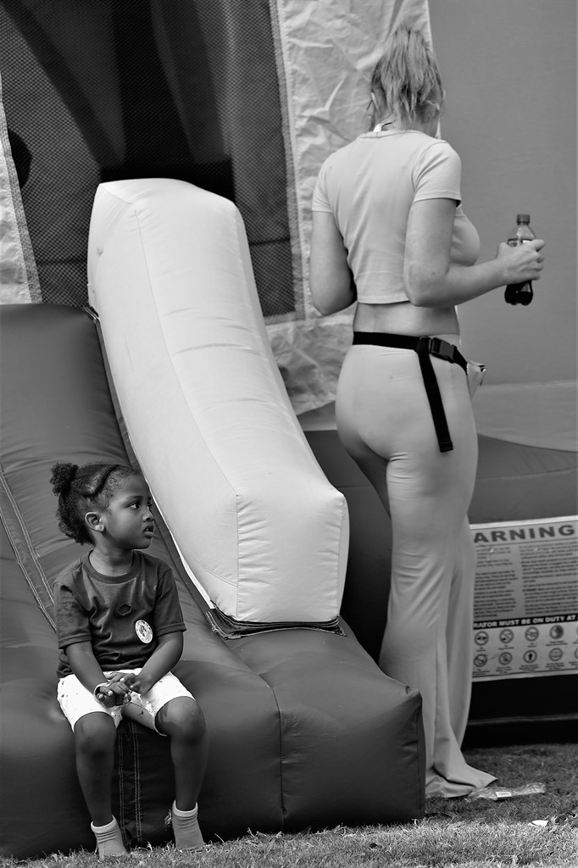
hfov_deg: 6.9
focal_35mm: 200
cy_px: 434
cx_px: 289
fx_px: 4820
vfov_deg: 10.3
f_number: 4
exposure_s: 1/160
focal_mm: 200
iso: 100
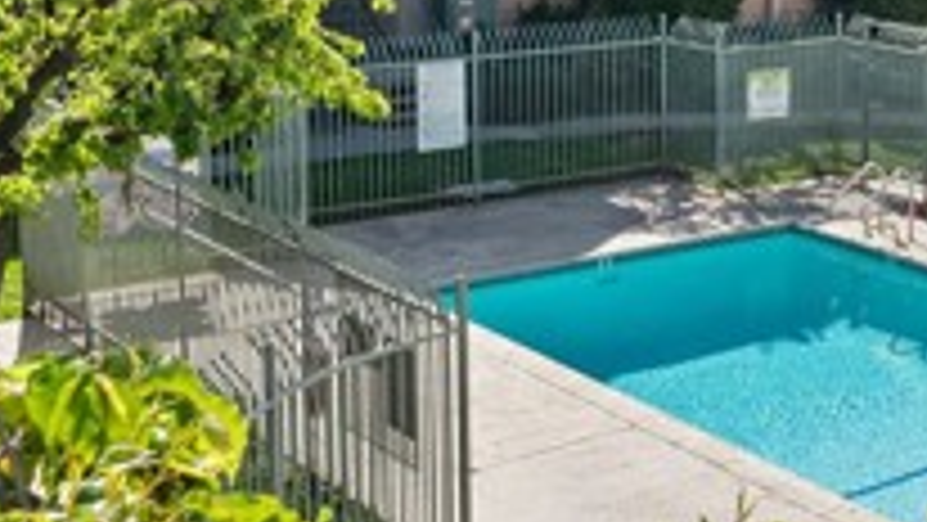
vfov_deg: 15.9
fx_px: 1844
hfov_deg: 26.6
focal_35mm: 75
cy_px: 61
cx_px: 940
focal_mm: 23
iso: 100
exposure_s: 1/100
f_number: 10
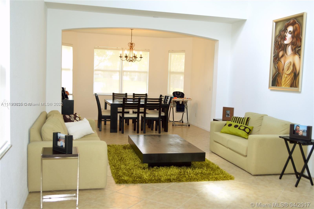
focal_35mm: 36
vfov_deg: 36.8
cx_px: 157
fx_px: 314
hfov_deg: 53.2
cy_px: 104
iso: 180
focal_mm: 24
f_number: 4
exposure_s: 1/30
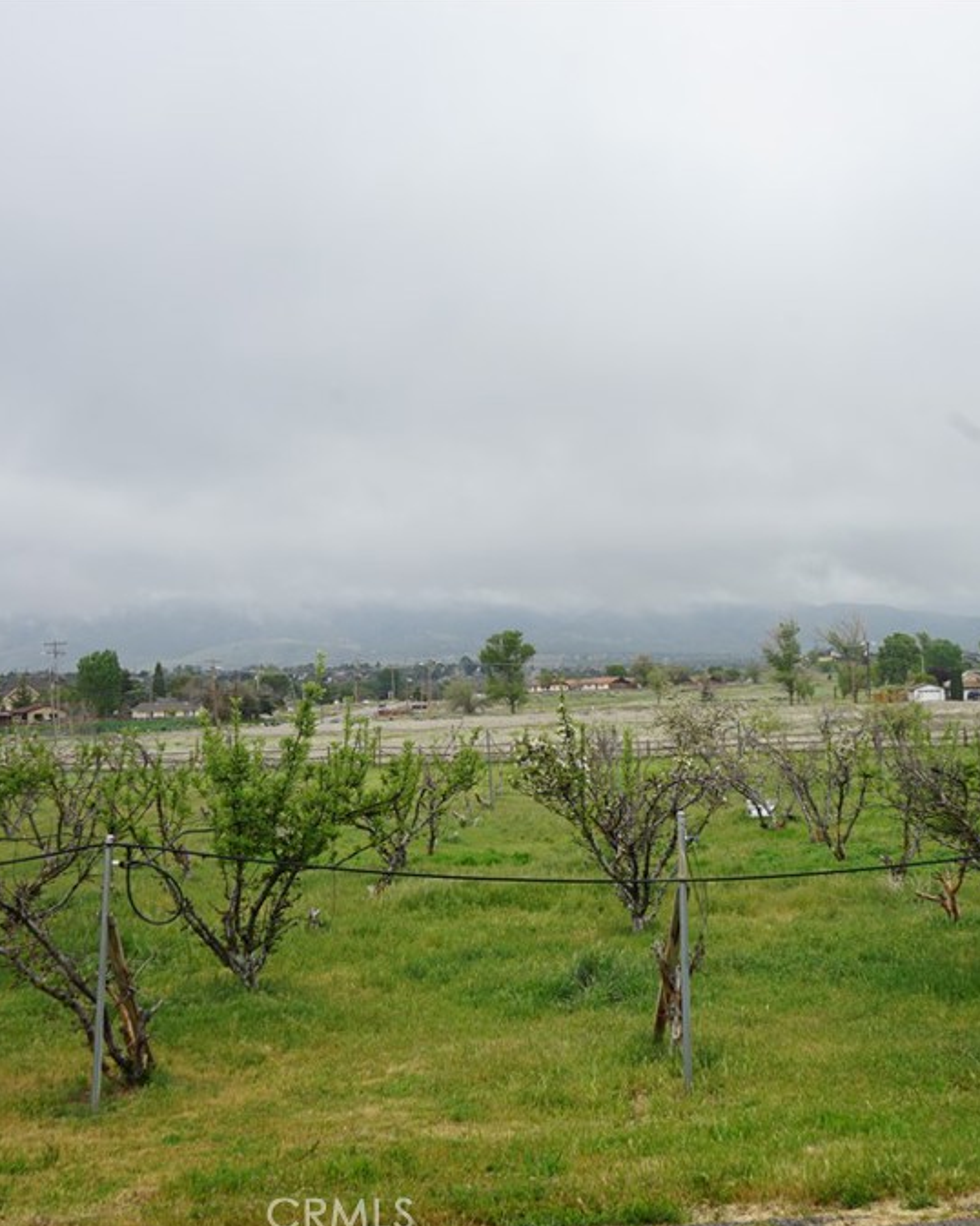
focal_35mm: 40
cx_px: 594
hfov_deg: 37.2
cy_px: 618
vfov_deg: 45.8
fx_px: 1451
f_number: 10
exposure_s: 1/100
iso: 100
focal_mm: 28
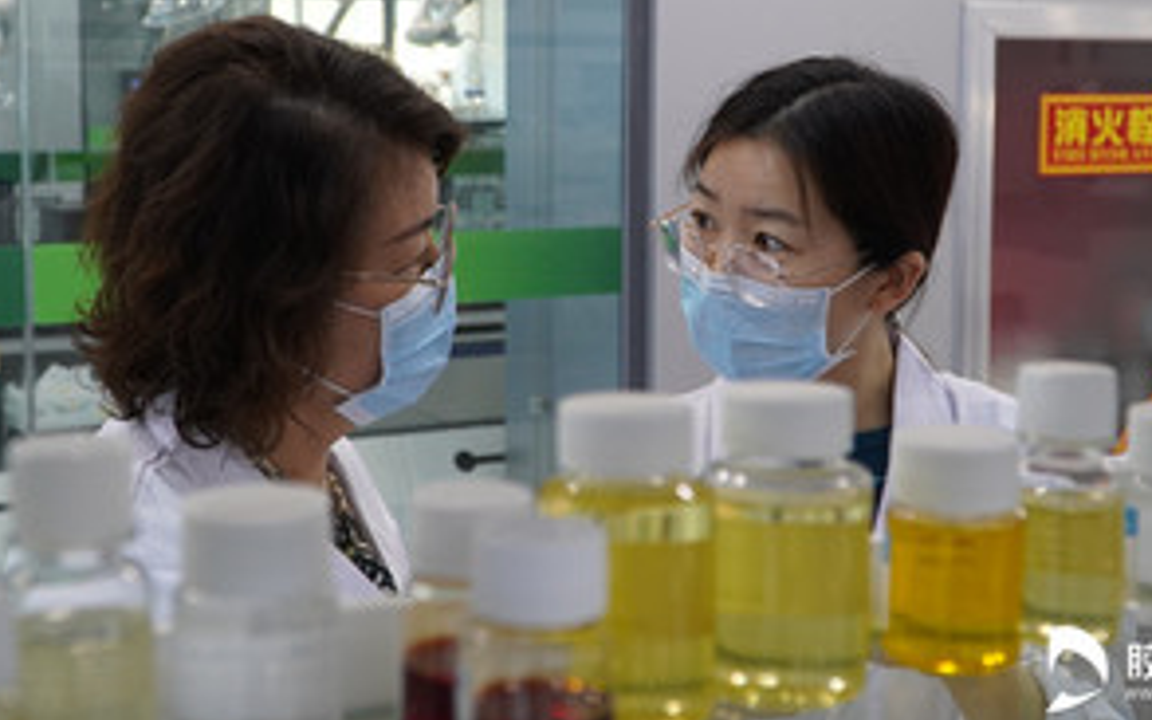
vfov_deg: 25.7
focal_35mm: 50
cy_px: 256
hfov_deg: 40.3
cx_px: 574
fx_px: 1569
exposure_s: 1/160
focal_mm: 24
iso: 640
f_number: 4
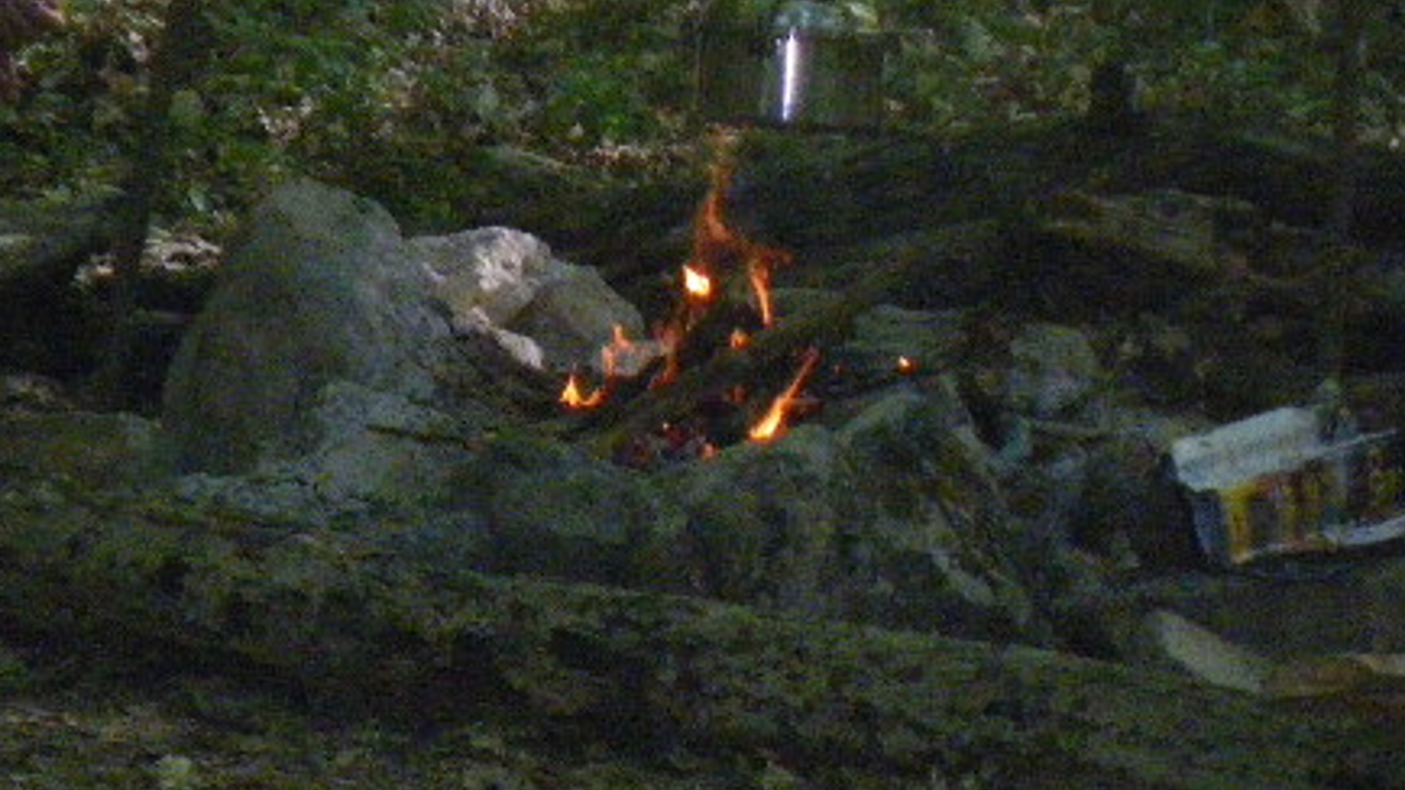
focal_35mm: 281
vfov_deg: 4.3
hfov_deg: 7.7
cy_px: 550
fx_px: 10467
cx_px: 547
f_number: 5.5
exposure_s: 1/250
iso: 800
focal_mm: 25
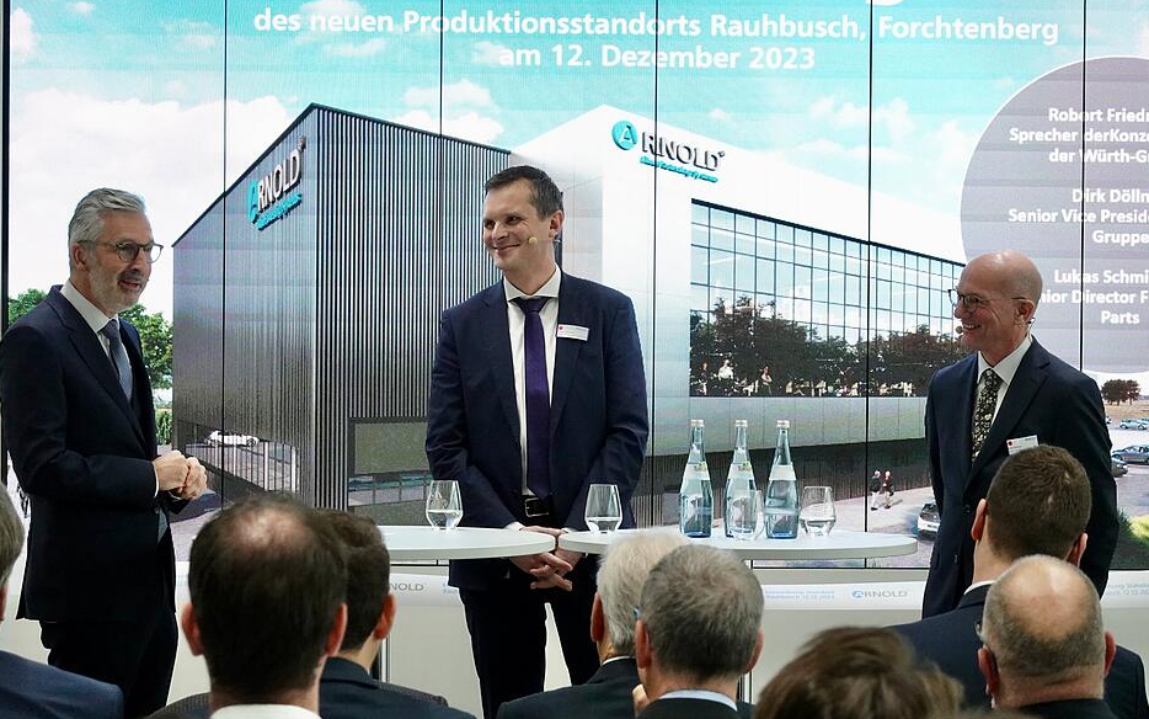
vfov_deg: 9.5
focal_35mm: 138
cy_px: 359
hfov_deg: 15.1
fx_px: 4322
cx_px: 574
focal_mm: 49.7
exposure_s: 1/160
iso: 1250
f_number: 4.5
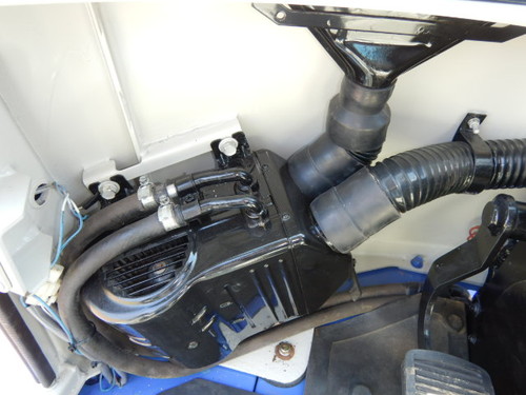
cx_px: 263
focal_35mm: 24
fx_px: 365
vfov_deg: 56.8
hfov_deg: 71.6
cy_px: 198
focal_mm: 4.3
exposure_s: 1/50
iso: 125
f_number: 2.8
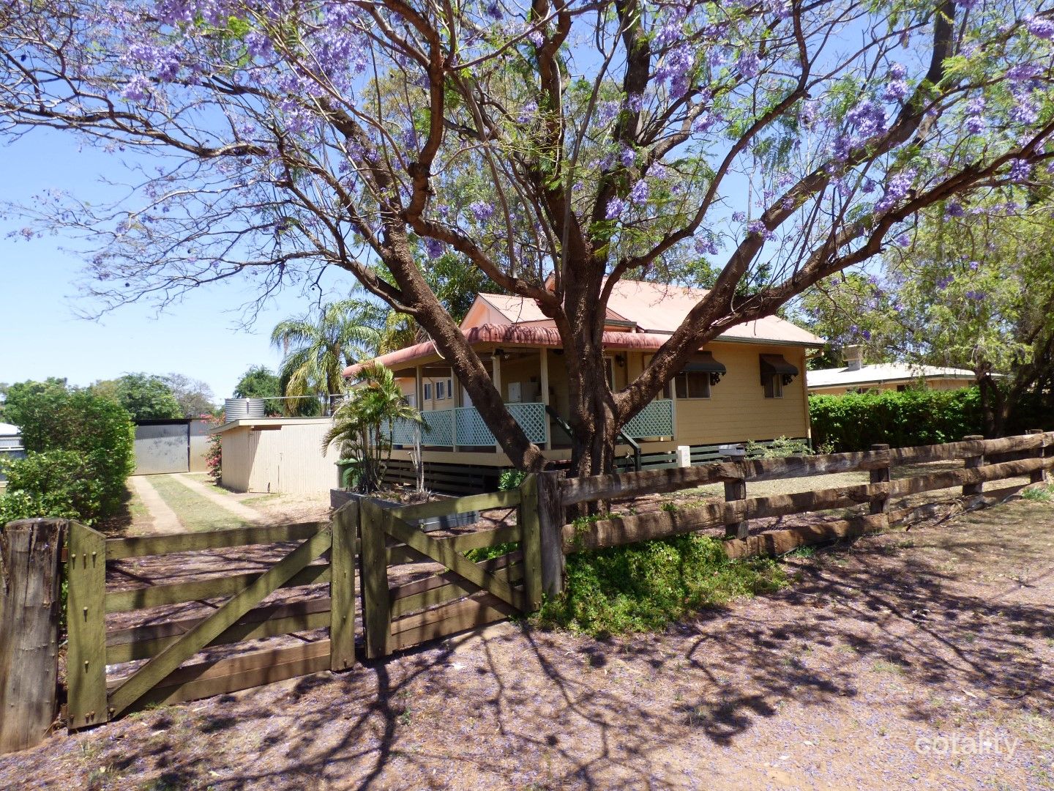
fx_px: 609
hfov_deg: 81.7
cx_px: 527
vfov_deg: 66.0
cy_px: 396
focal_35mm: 20
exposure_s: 1/800
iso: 100
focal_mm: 3.58
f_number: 2.8
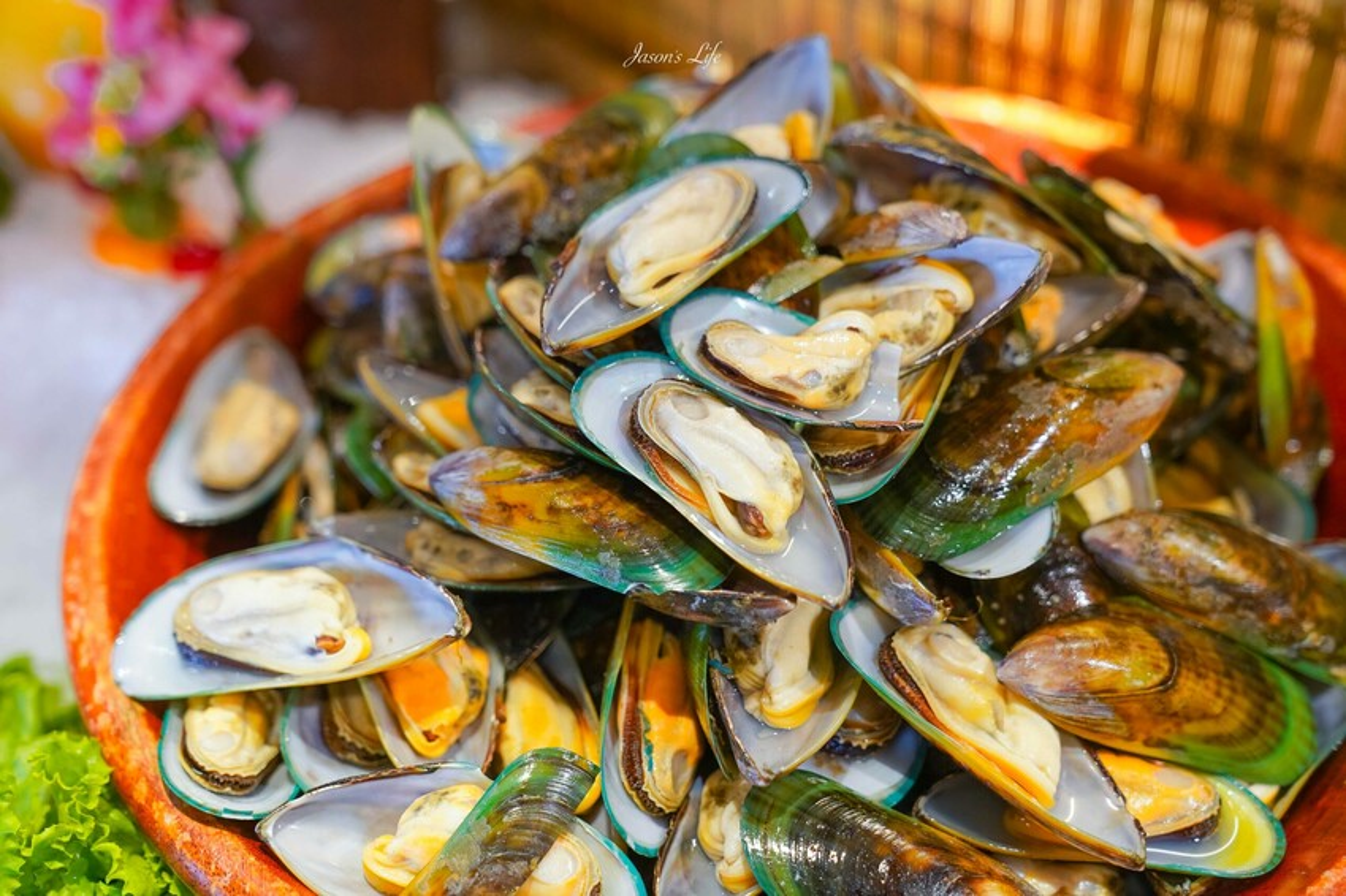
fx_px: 1943
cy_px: 448
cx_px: 673
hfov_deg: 38.2
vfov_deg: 26.0
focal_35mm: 52
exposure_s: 1/60
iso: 1000
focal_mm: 52
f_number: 2.8
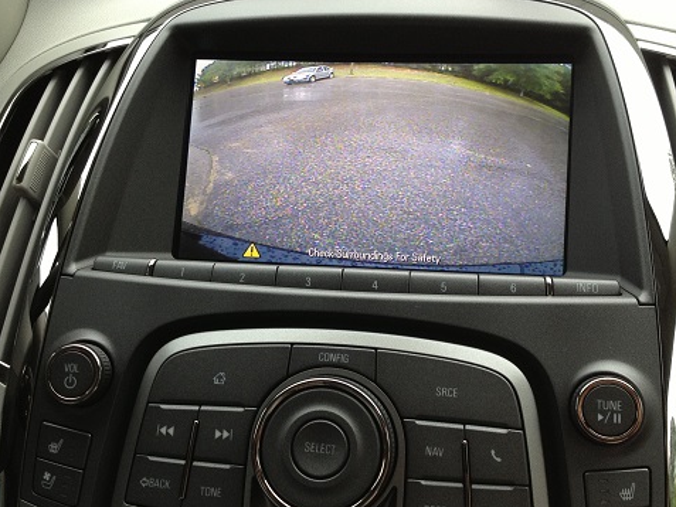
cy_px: 272
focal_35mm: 44
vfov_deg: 32.9
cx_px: 366
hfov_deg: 42.9
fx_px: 859
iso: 100
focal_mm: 4.28
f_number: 2.4
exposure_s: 1/120
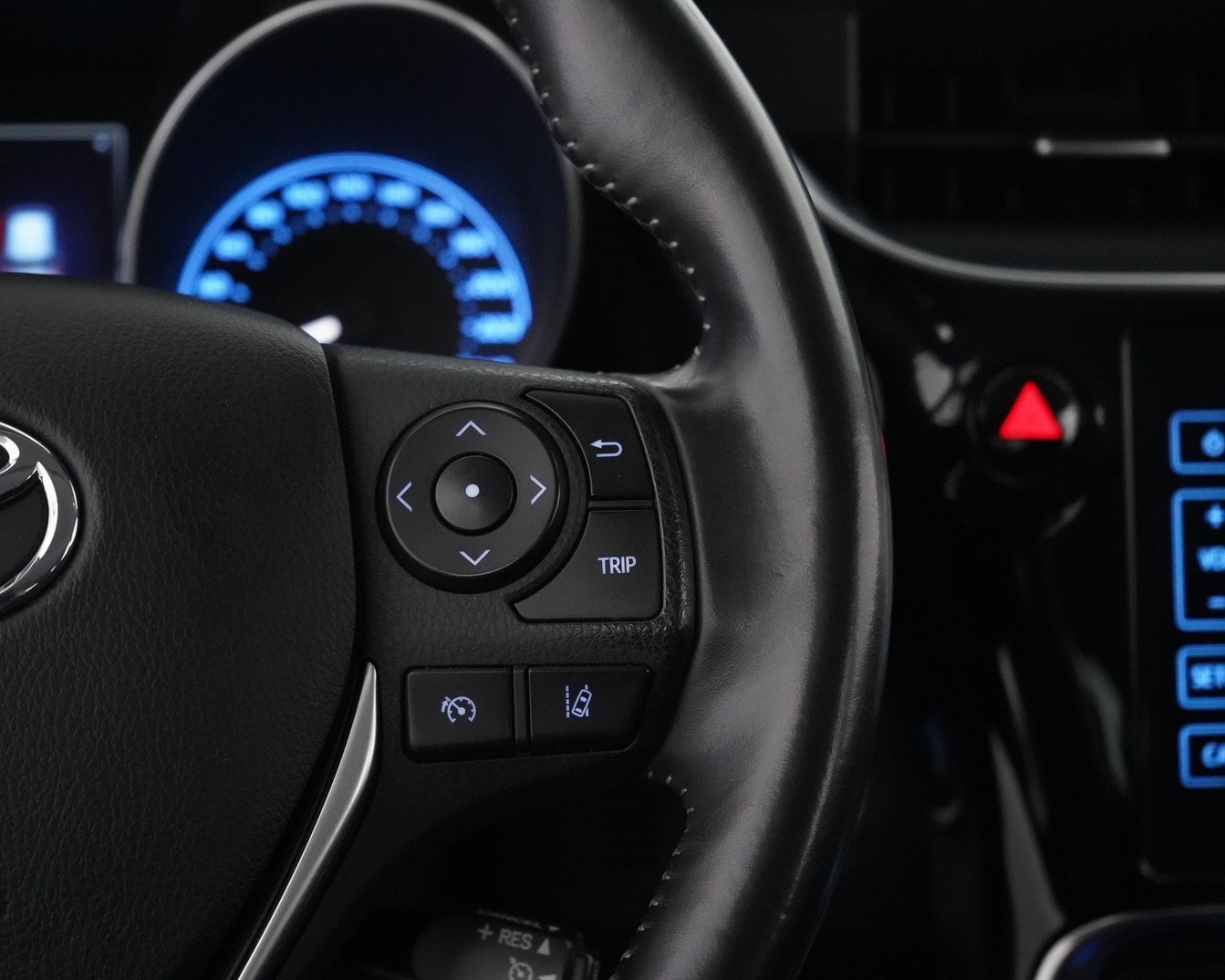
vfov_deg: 19.9
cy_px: 490
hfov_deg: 24.8
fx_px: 2791
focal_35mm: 77
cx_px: 641
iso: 12800
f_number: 5.6
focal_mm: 68
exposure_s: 1/80
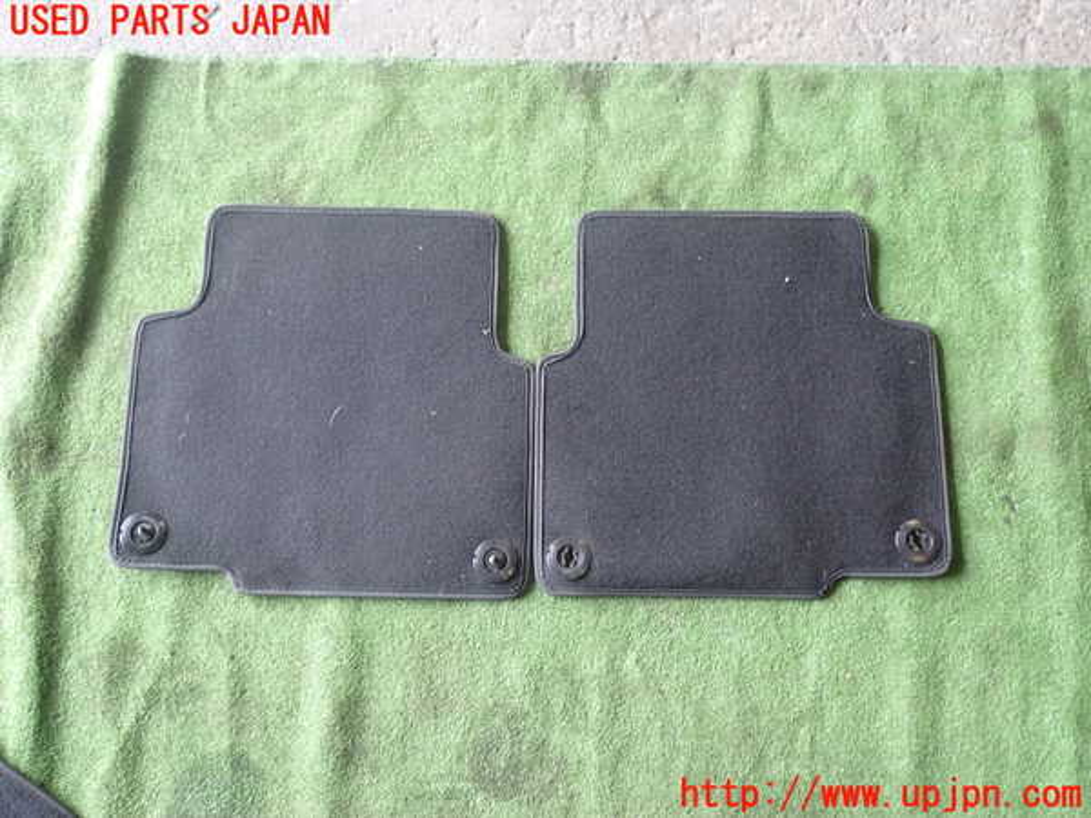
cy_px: 409
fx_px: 882
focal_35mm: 28
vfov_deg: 49.7
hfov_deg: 63.4
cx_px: 546
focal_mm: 5.05
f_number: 2.2
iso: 200
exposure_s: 1/40
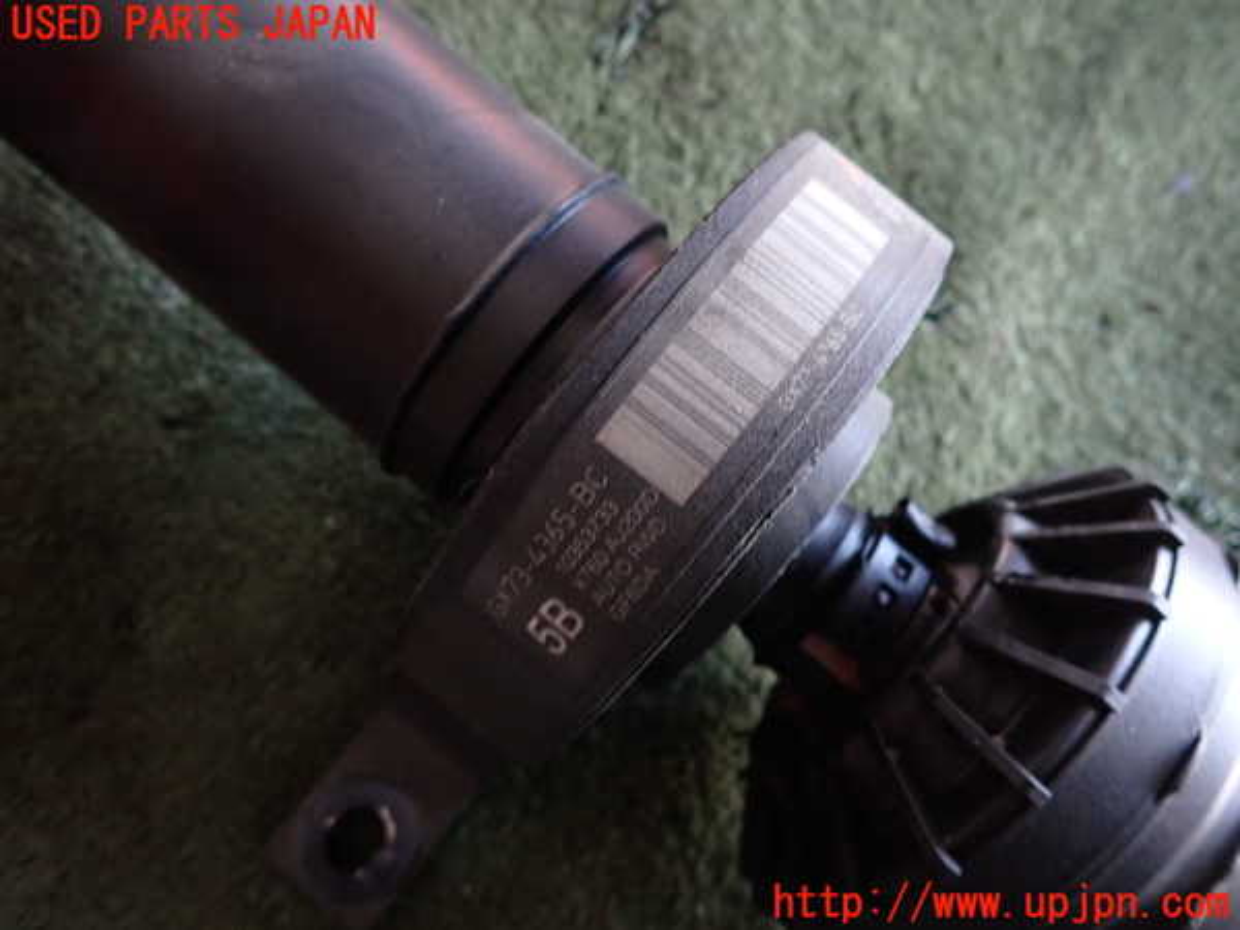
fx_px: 896
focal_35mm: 25
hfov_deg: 69.4
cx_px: 620
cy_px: 465
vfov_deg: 54.9
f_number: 2
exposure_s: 1/30
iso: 320
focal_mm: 4.5
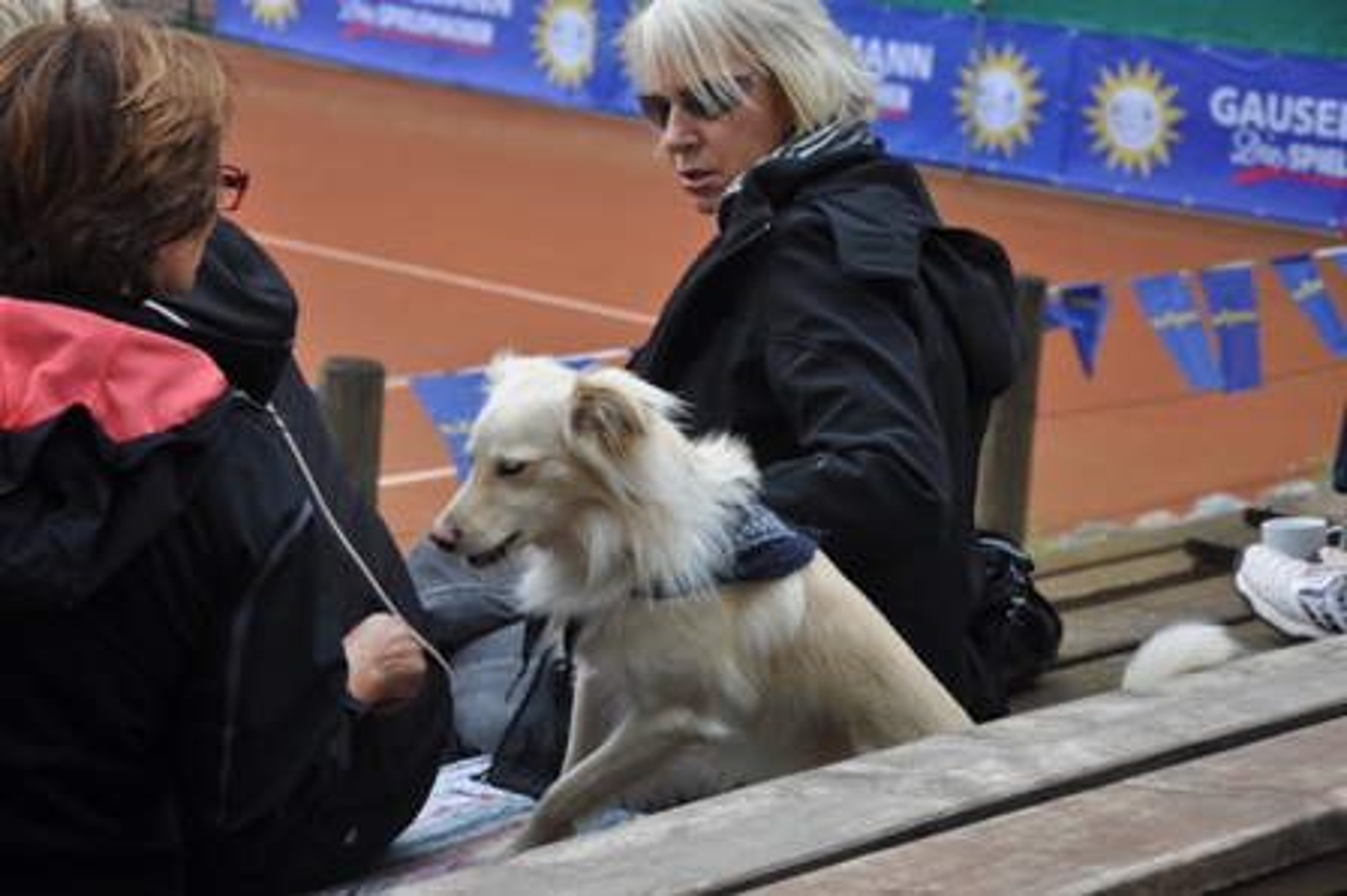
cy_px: 448
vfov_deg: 13.8
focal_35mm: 99
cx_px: 674
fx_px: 3701
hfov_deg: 20.6
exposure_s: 1/160
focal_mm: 66
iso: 200
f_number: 6.3
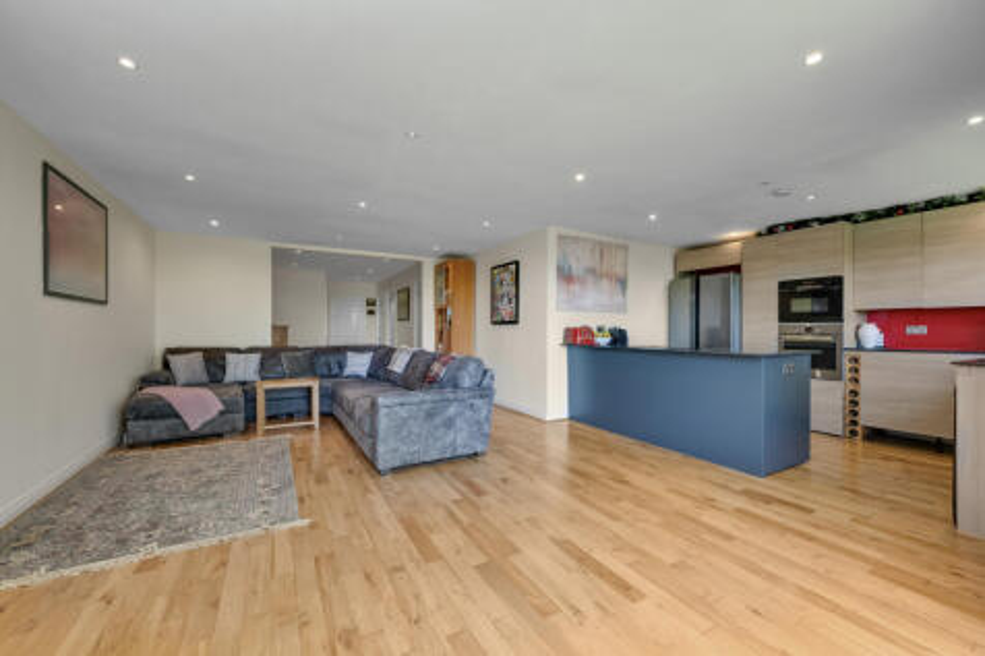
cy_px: 328
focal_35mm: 14
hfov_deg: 104.3
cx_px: 492
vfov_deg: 81.2
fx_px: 383
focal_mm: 14
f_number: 10
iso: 320
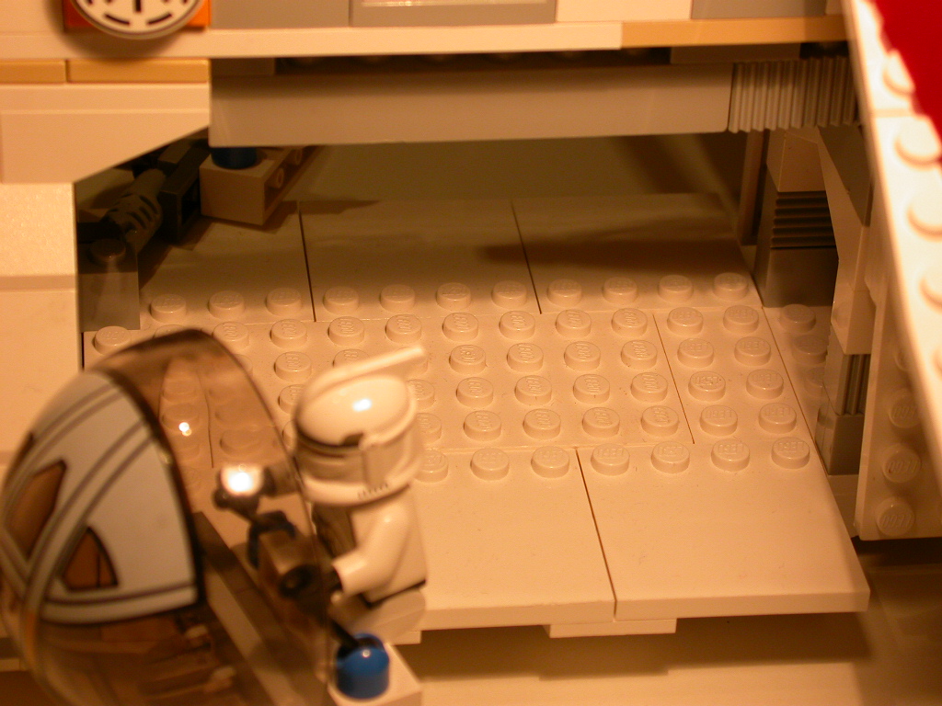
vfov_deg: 13.5
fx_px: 2993
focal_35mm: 110
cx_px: 471
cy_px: 353
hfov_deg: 17.9
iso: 100
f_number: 4.1
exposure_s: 1/112
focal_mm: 22.8
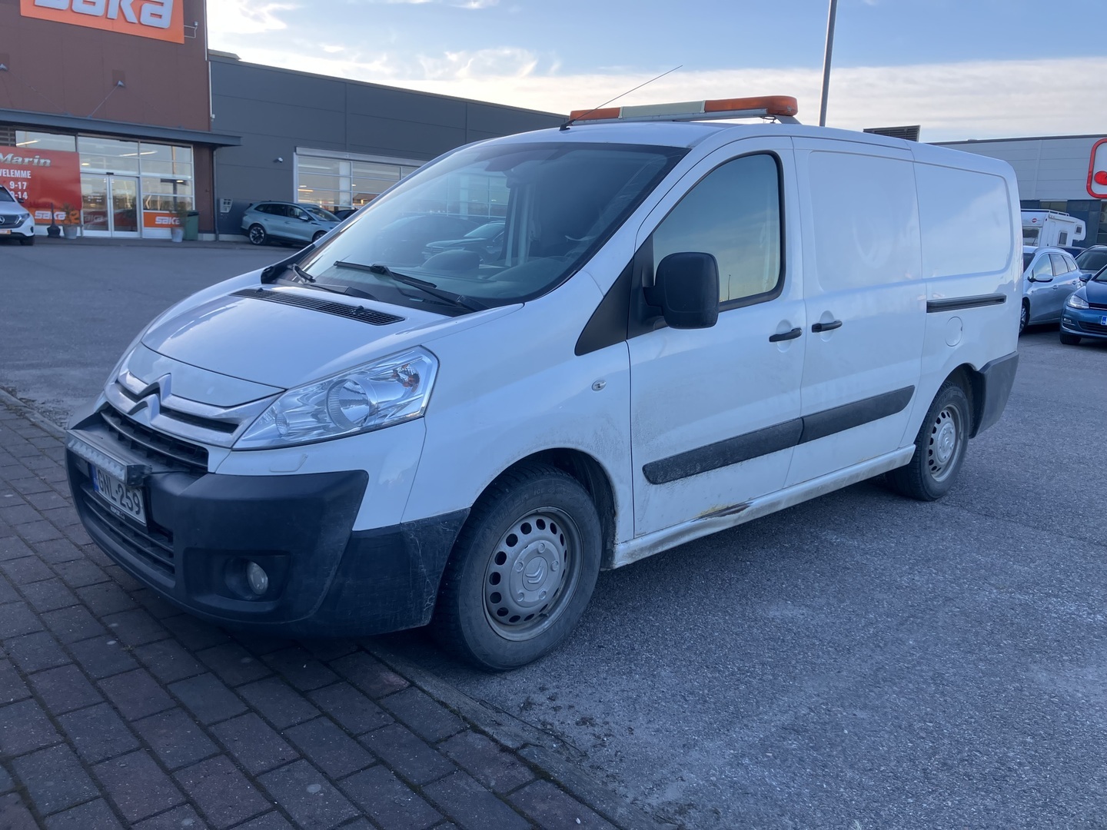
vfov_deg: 49.7
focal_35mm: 28
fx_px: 895
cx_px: 554
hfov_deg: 63.4
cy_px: 415
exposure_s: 1/286
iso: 32
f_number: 1.8
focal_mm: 3.99
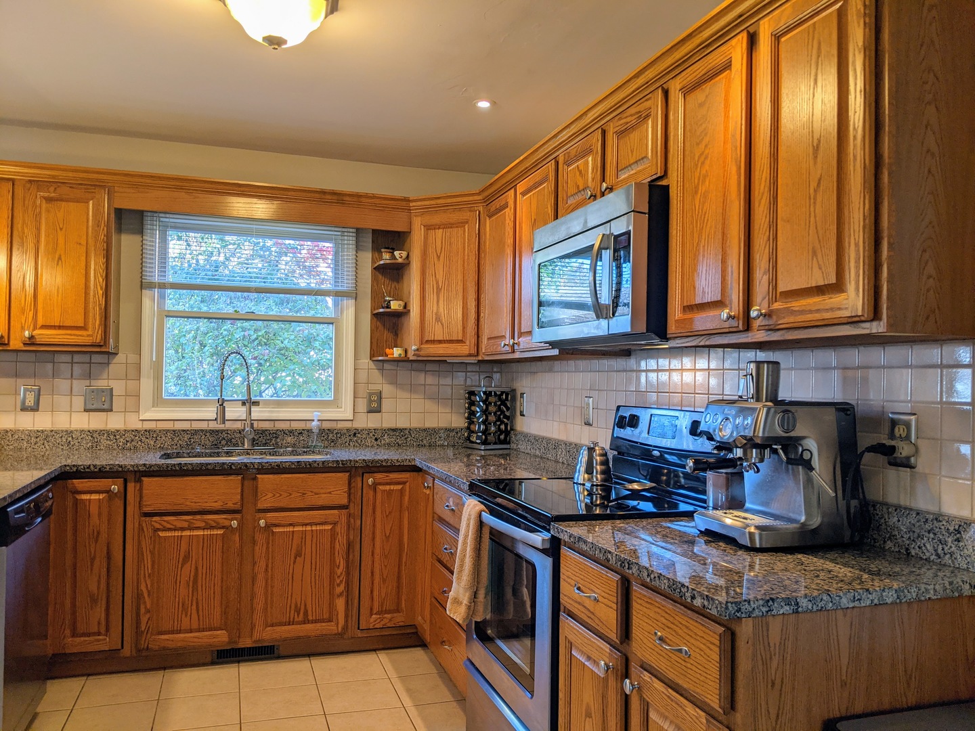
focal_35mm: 27
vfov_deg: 51.4
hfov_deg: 65.3
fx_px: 760
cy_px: 366
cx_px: 488
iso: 51
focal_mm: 4.44
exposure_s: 1/59.9
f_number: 1.8
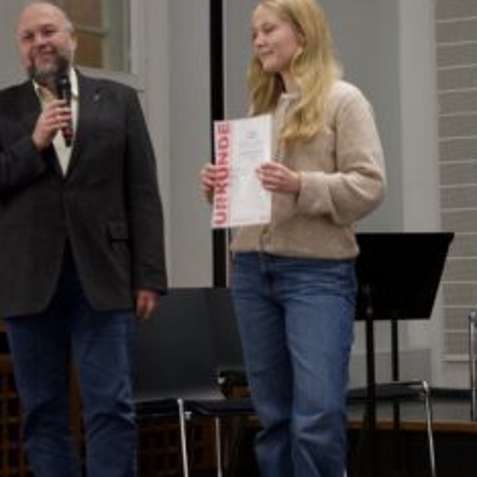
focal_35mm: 126
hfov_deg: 13.9
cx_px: 283
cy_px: 75
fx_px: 1961
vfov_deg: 13.8
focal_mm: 55
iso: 1600
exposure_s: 1/50
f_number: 5.6
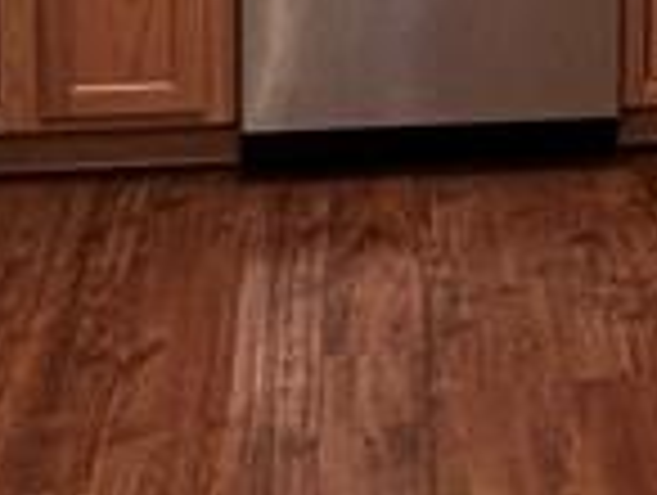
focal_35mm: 91
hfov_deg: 21.0
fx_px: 1730
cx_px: 616
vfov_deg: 13.3
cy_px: -580
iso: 320
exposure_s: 1/60
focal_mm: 1.57
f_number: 1.8
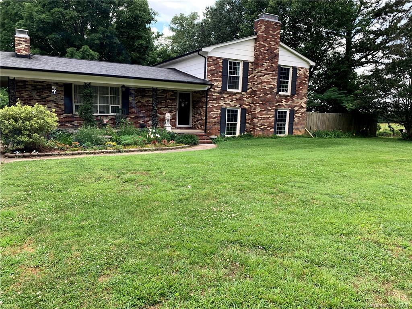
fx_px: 309
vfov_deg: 53.1
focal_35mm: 26
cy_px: 154
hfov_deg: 67.3
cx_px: 206
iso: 25
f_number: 1.8
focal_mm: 4.25
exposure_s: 1/358
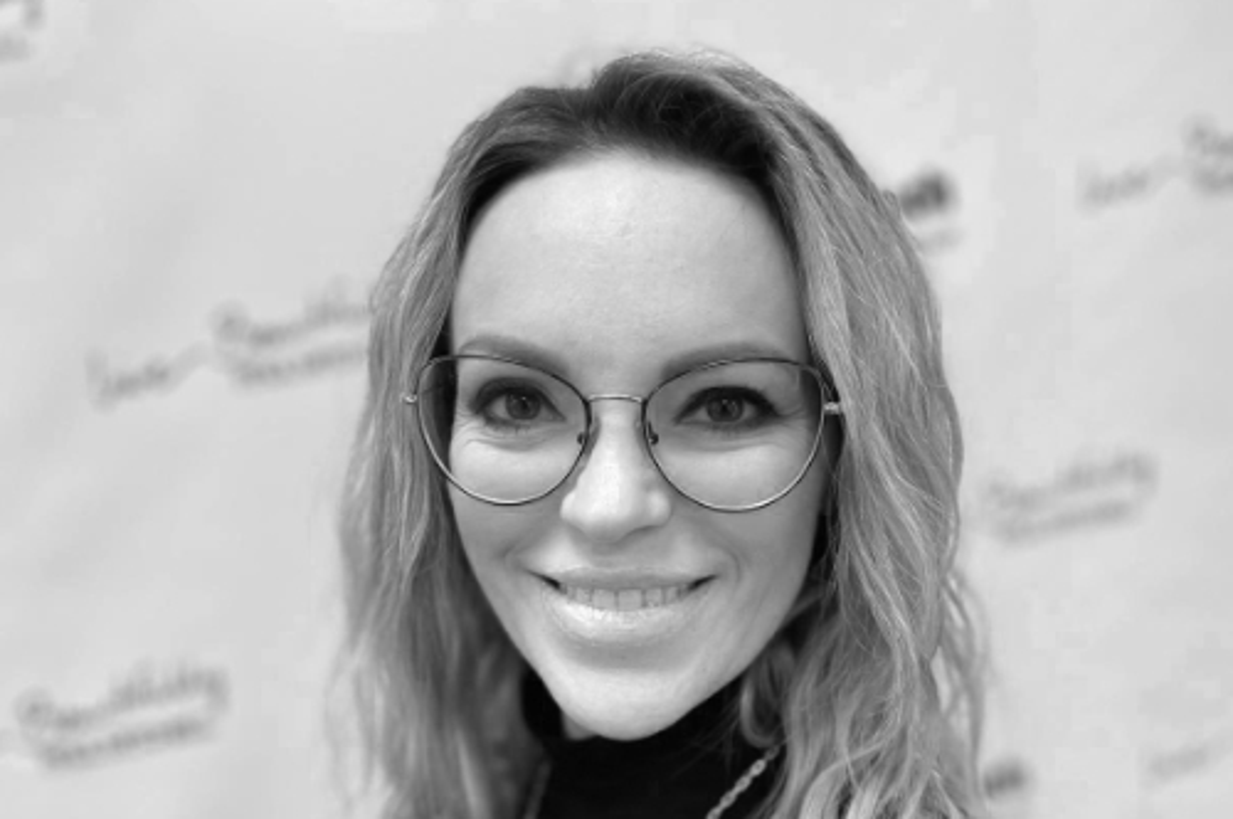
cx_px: 616
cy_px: 410
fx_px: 1642
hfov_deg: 41.2
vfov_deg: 28.0
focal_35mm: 48
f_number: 4.8
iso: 400
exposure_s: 1/80
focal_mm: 32
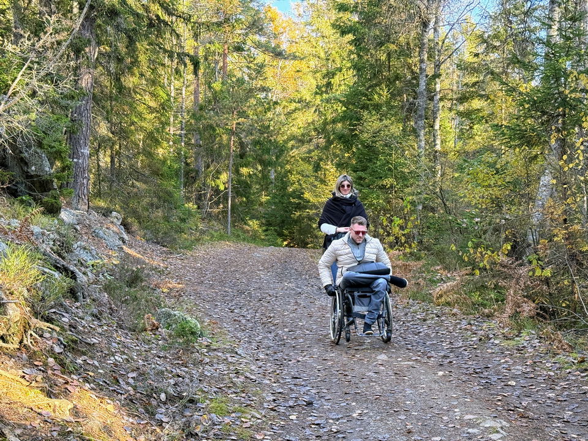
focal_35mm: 48
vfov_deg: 30.3
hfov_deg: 39.7
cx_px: 294
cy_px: 220
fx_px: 815
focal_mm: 6.76
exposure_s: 1/201
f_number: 1.78
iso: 160
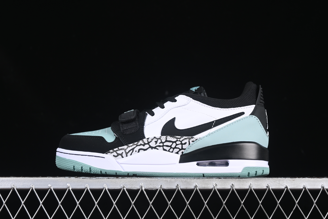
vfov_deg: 18.2
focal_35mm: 75
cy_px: 110
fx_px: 683
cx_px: 164
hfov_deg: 27.0
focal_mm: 50
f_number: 6.3
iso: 160
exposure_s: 1/60
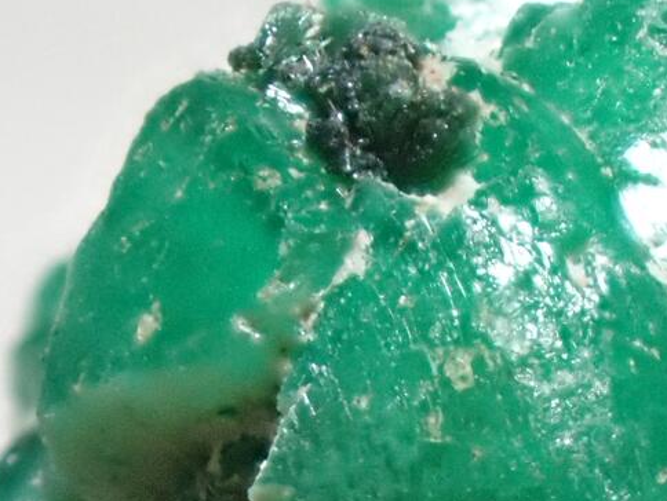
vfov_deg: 5.8
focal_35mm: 258
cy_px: 469
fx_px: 4976
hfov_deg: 7.6
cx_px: 586
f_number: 6.3
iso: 800
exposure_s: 1/200
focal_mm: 18
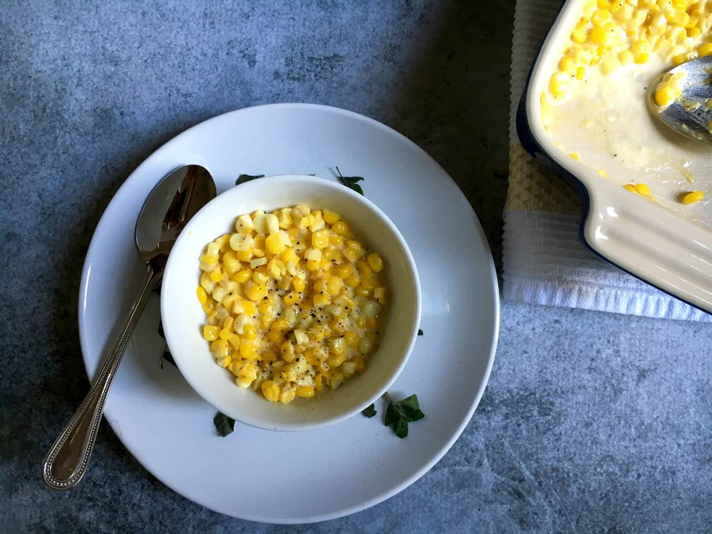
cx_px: 356
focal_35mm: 29
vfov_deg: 48.2
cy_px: 267
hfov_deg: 61.7
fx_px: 596
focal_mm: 4.15
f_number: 2.2
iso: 80
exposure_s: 1/30
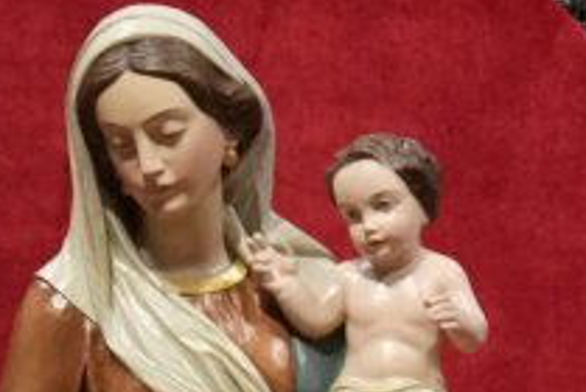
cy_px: 979
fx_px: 46261
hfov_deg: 0.7
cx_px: 973
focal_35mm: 2838
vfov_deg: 0.5
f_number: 3.5
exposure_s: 1/800
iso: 3200
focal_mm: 400
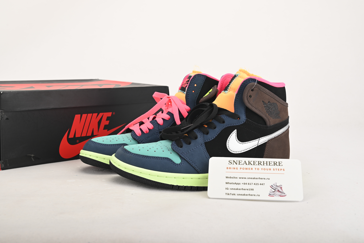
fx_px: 465
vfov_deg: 29.3
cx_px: 182
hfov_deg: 42.7
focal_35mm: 46
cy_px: 122
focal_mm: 46
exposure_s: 1/200
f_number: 11
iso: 100
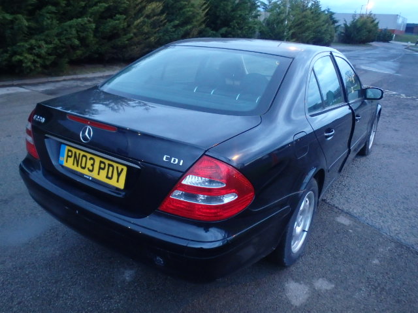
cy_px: 156
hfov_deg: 63.4
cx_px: 209
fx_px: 338
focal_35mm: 28
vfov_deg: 49.7
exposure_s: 1/13
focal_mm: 5
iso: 800
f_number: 3.9
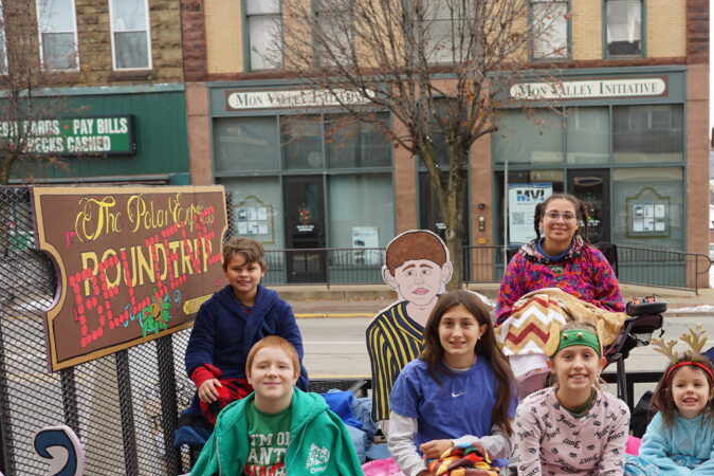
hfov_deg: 40.9
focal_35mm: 47
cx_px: 517
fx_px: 932
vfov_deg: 28.4
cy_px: 326
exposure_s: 1/80
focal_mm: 31
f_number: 5.6
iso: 100
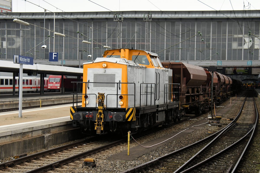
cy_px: 86
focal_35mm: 90
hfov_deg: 22.6
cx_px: 130
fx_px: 650
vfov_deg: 15.2
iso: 400
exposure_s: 1/250
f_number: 5.3
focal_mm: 60
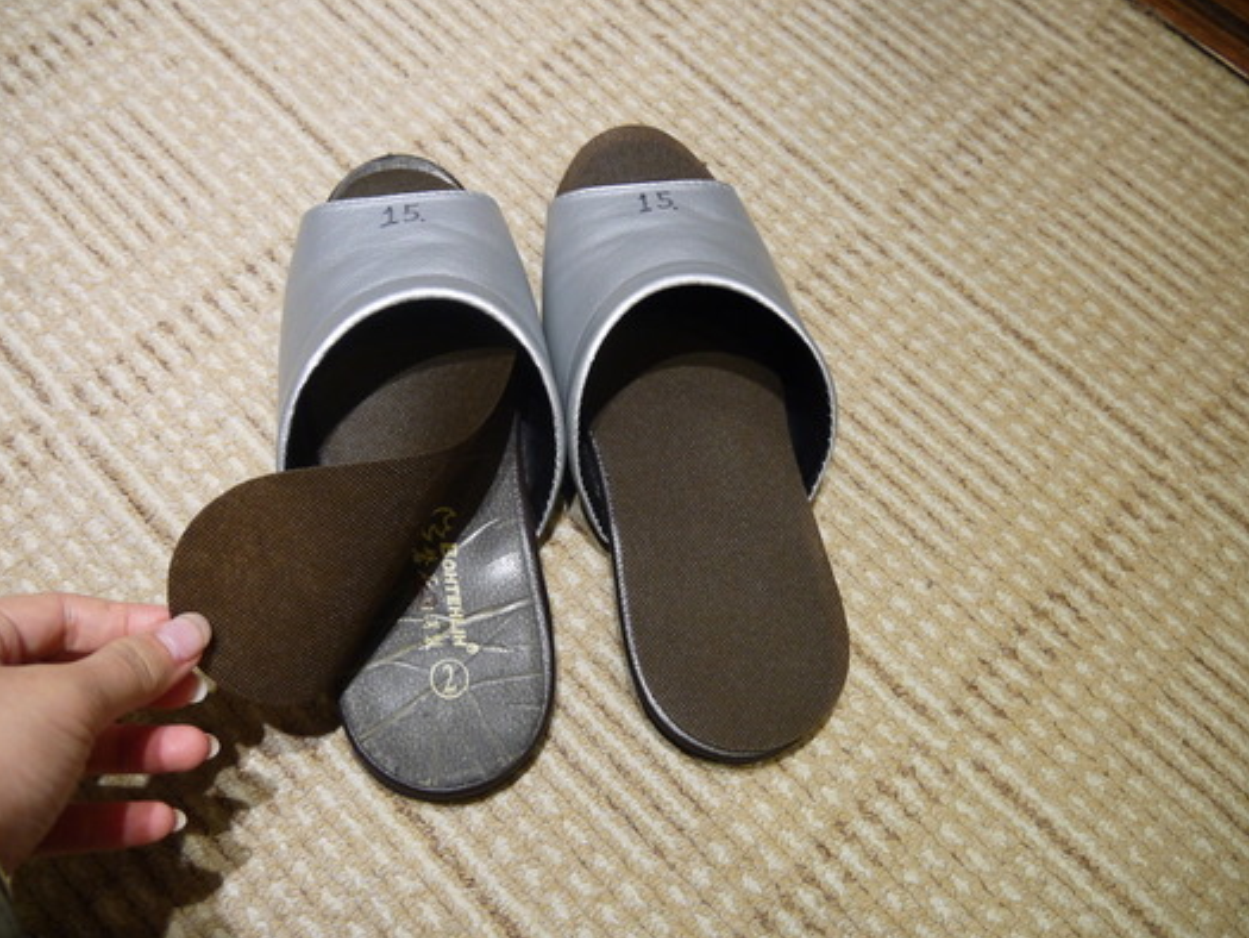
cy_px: 486
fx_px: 1155
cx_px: 611
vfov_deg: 44.2
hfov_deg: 56.8
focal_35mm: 32
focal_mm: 14
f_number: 3.5
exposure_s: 1/60
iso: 640
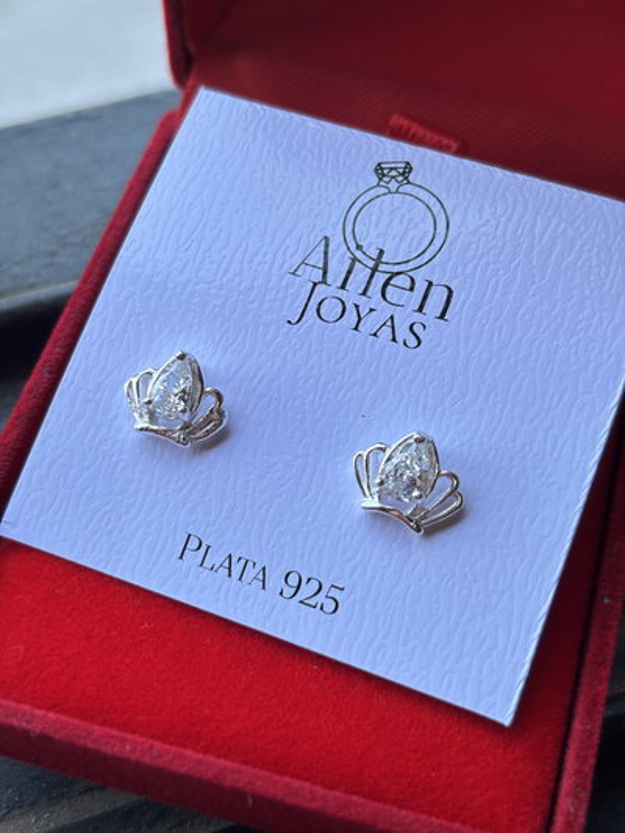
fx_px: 1251
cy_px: 416
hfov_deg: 28.0
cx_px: 312
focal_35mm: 52
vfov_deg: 36.8
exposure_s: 1/325
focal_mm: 5.96
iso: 32
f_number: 1.6
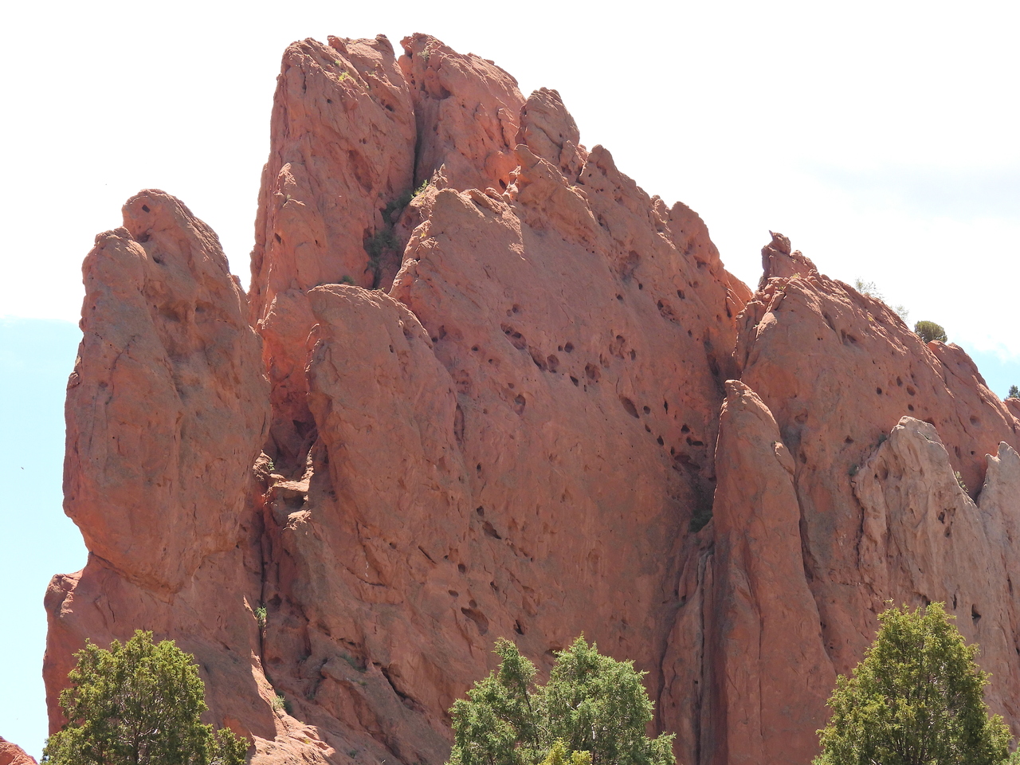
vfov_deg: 11.0
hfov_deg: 14.6
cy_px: 382
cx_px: 510
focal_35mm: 135
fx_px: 3978
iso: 100
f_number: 4
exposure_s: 1/400
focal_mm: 24.1
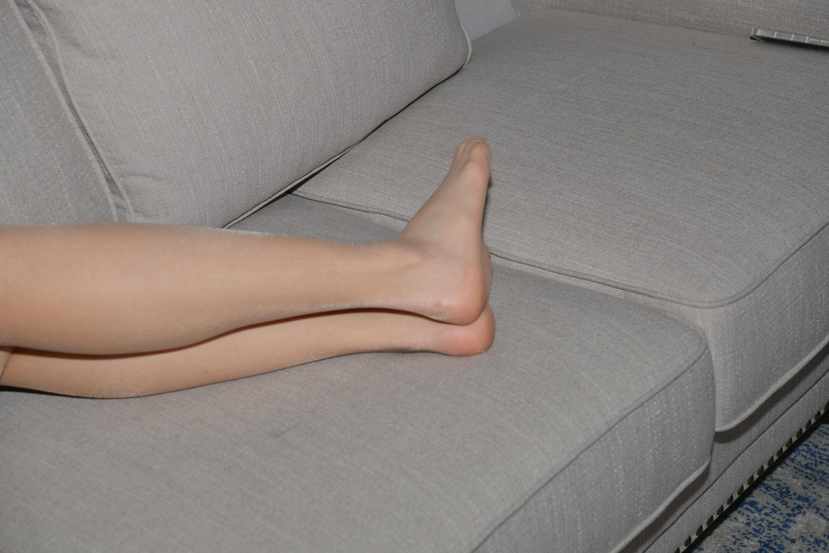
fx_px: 1612
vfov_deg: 19.5
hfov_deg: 28.8
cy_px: 276
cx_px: 414
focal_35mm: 70
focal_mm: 70
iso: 100
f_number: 9
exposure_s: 1/125
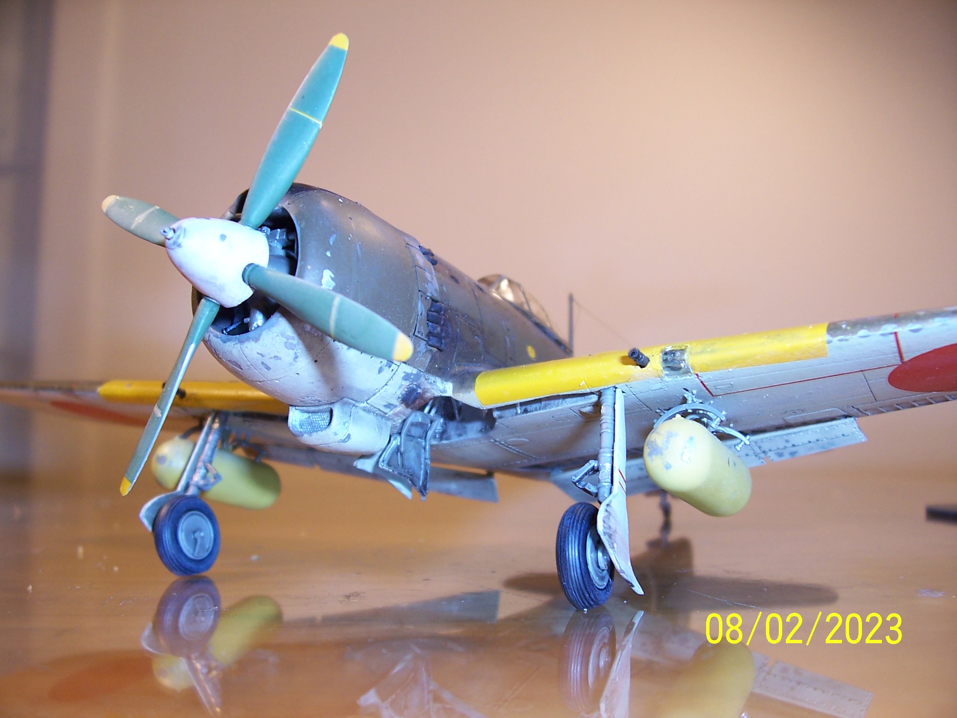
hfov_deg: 54.0
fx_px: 940
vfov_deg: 41.8
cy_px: 359
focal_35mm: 34
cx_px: 478
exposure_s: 1/90
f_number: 2.7
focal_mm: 5.6
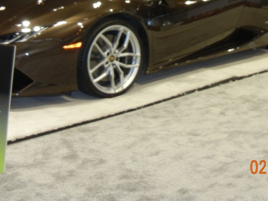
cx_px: 142
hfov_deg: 27.4
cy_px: 1
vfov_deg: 20.1
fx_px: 550
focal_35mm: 71
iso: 233
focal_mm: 6.2
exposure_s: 1/30
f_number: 3.6
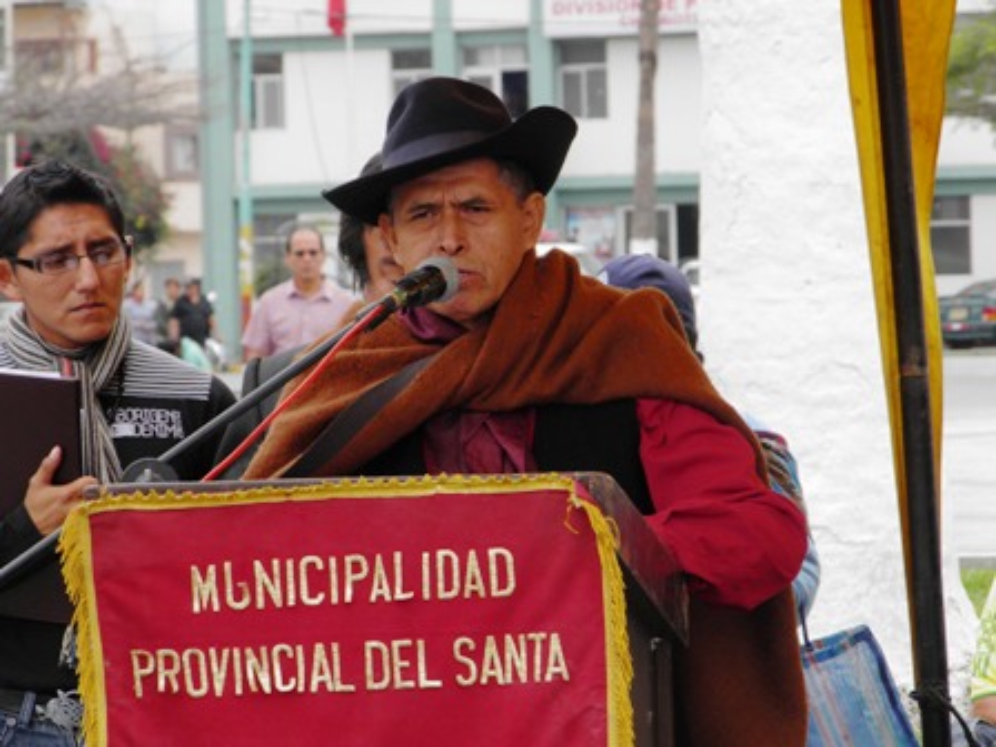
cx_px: 498
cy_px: 374
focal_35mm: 256
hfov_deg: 7.7
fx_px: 7366
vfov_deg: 5.8
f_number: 4.7
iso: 50
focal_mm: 46
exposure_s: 1/160
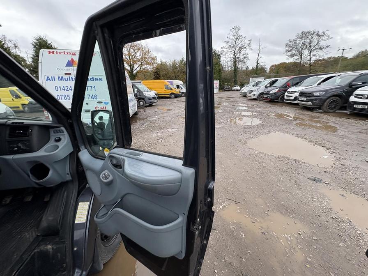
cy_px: 138
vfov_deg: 85.7
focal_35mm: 14
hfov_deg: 102.1
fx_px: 149
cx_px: 184
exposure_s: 1/99
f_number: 2.2
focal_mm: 2.22
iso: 64
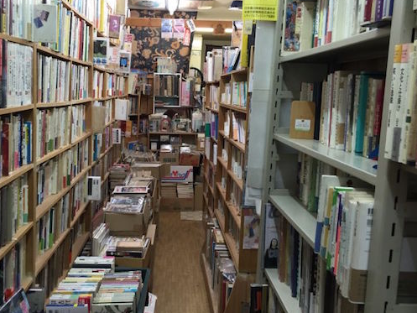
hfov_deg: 52.5
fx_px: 422
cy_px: 136
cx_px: 182
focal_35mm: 35
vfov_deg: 40.6
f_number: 2.2
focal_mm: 4.15
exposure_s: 1/30
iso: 80
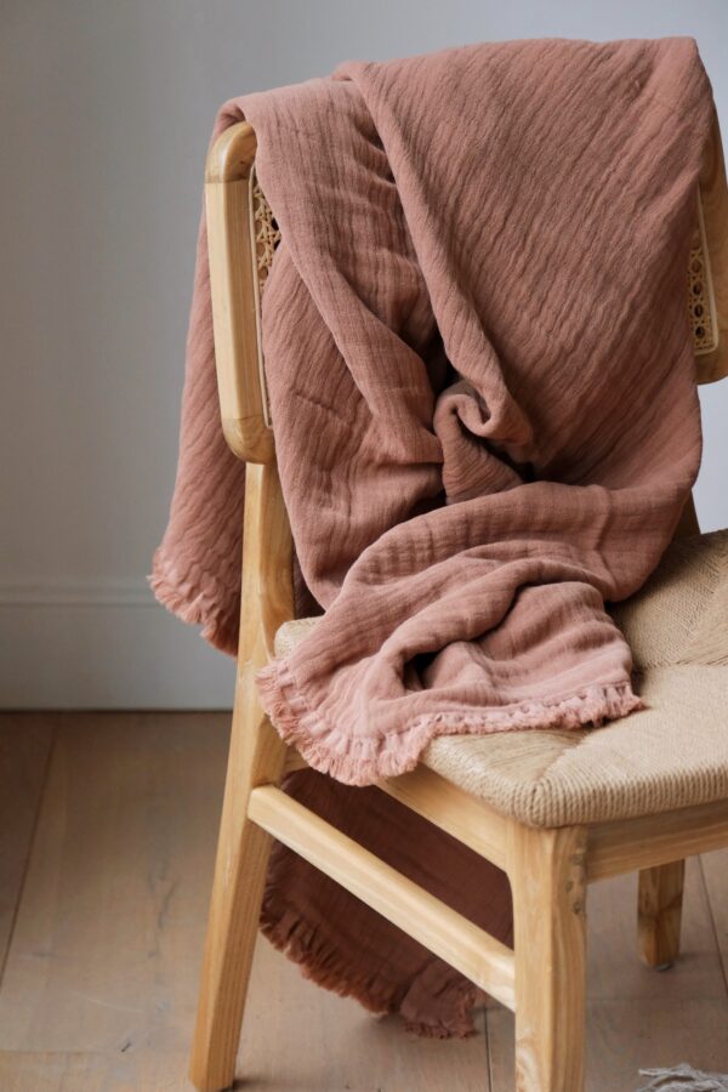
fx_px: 1608
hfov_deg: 25.5
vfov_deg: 37.5
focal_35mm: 53
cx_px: 364
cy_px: 546
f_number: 2.8
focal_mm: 35
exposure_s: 1/52
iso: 250
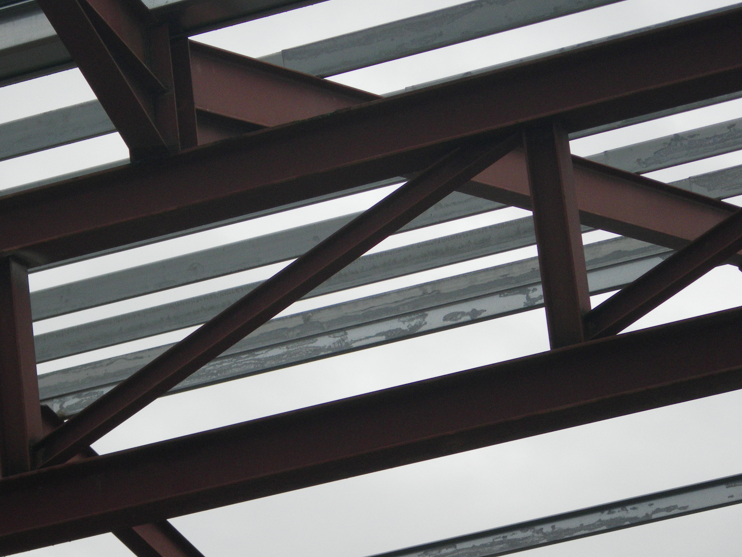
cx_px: 276
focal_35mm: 220
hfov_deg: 9.0
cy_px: 223
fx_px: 4715
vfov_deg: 6.8
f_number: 4.7
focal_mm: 31.2
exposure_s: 1/250
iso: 125
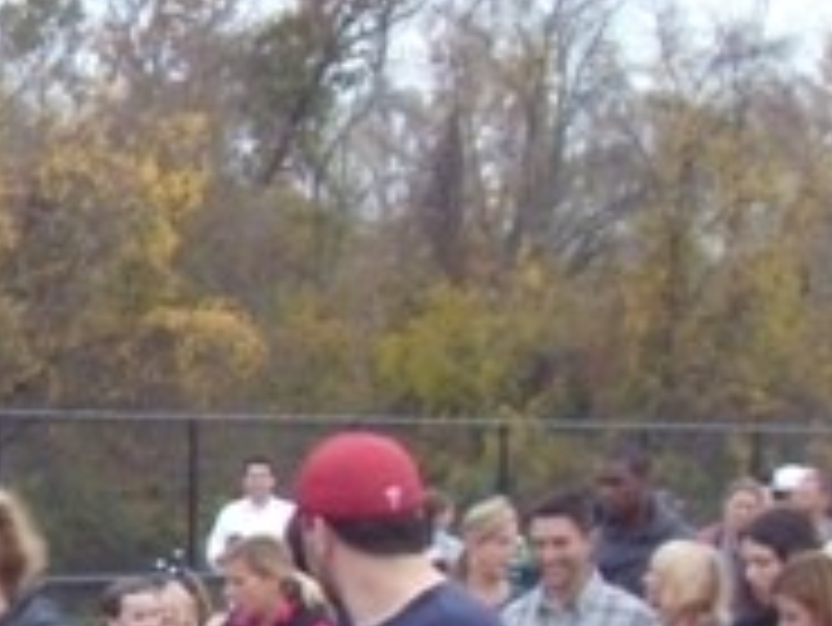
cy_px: 779
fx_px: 3728
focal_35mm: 155
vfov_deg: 9.4
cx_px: -598
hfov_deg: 11.9
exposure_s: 1/400
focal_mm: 6
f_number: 2.8
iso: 400
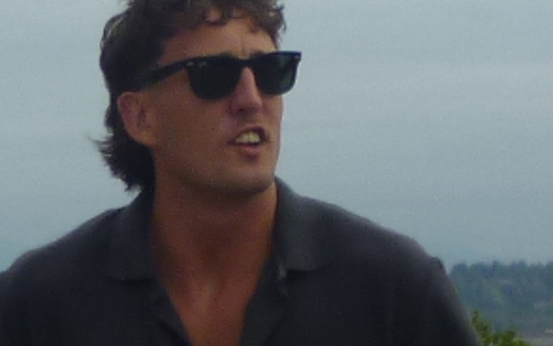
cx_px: -100
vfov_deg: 6.3
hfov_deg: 10.0
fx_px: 3121
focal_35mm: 207
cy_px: -197
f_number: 9
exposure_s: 1/250
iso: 100
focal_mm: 5
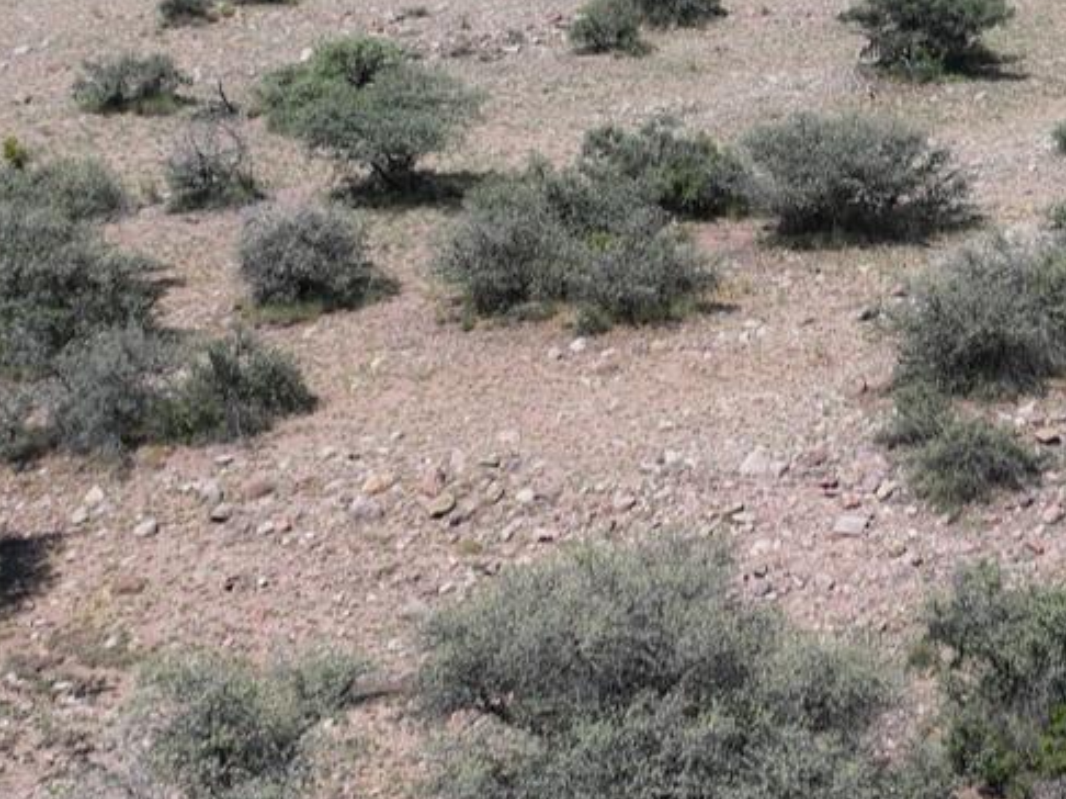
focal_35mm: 79
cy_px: 134
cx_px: 893
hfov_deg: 24.2
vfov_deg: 18.4
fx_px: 2432
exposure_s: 1/2000
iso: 100
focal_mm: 12.29
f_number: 2.8
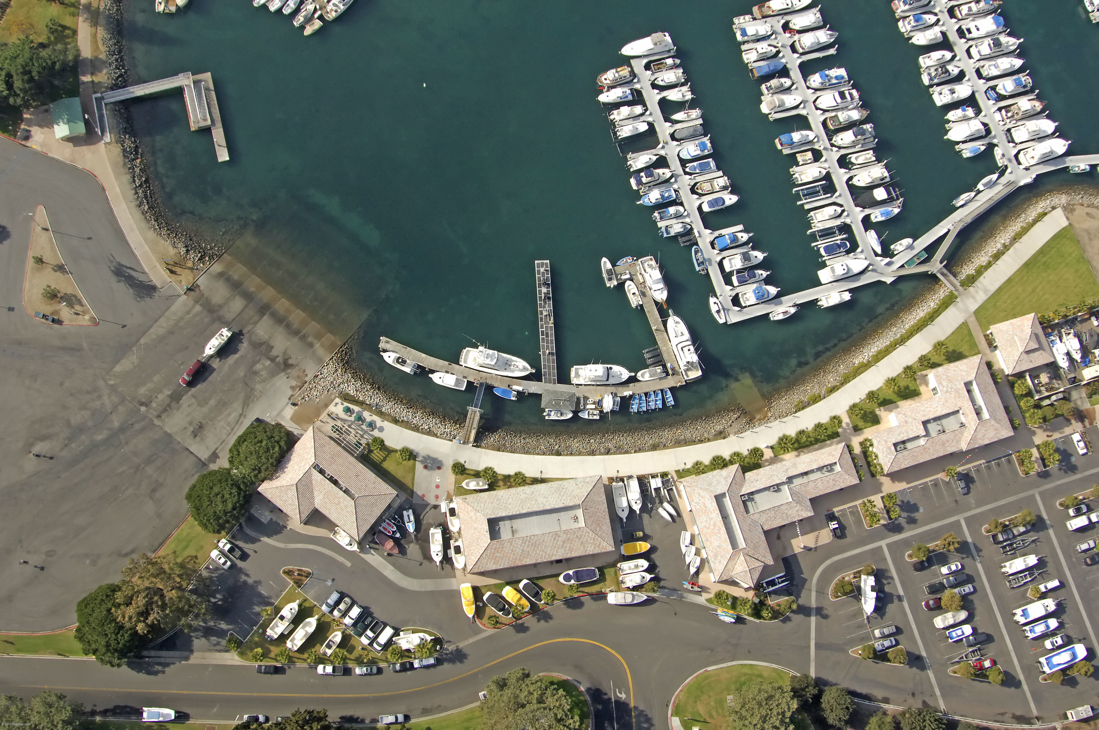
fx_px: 1098
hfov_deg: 53.2
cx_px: 550
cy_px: 365
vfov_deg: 36.8
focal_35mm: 36
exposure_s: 1/1000
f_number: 6
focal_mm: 24
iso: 400
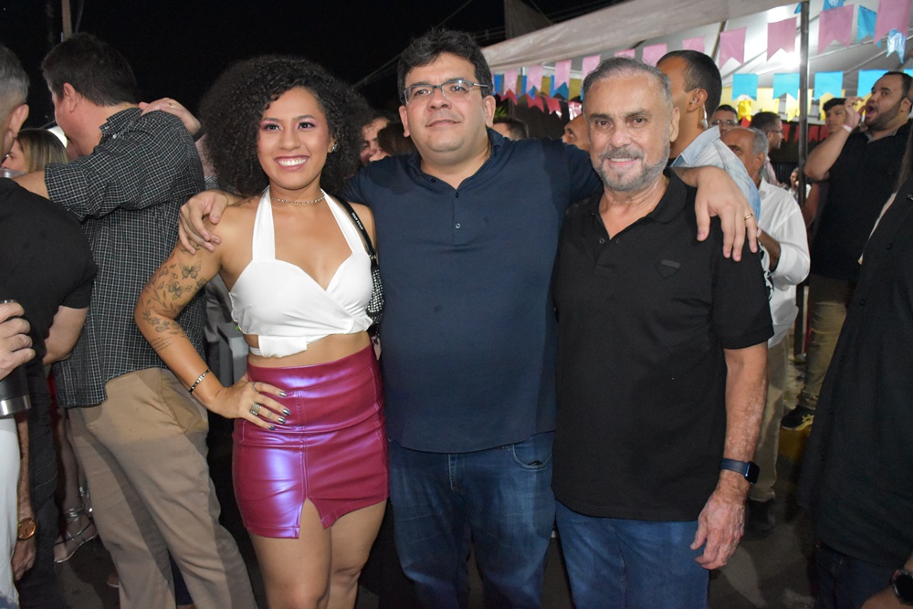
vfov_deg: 47.9
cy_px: 304
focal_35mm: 27
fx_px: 685
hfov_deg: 67.4
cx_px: 456
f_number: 3.5
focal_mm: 18
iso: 6400
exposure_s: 1/60
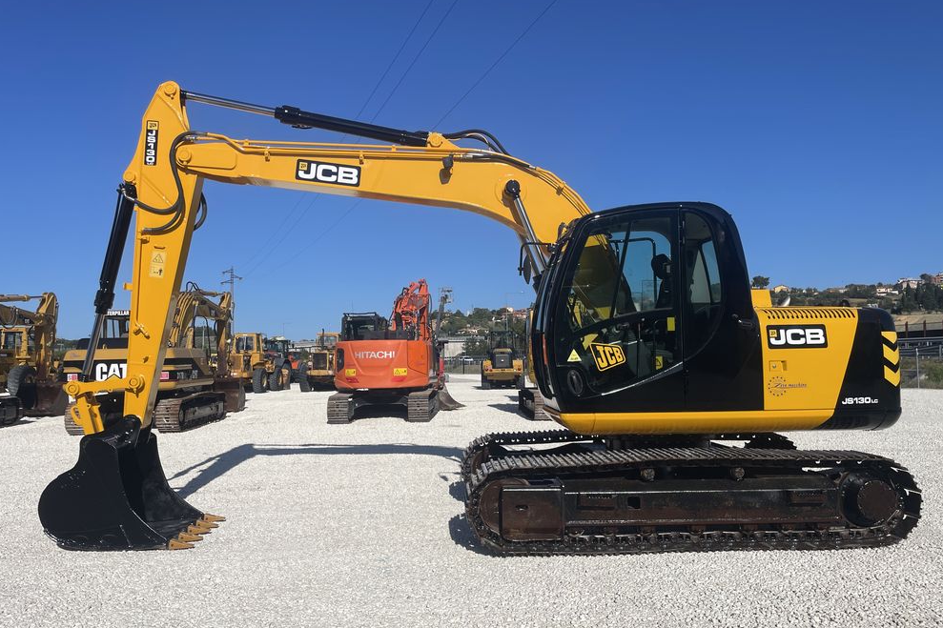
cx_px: 483
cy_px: 323
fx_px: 733
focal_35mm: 28
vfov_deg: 46.4
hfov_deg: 65.5
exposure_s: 1/6494
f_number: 1.6
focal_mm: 4.2
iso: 32
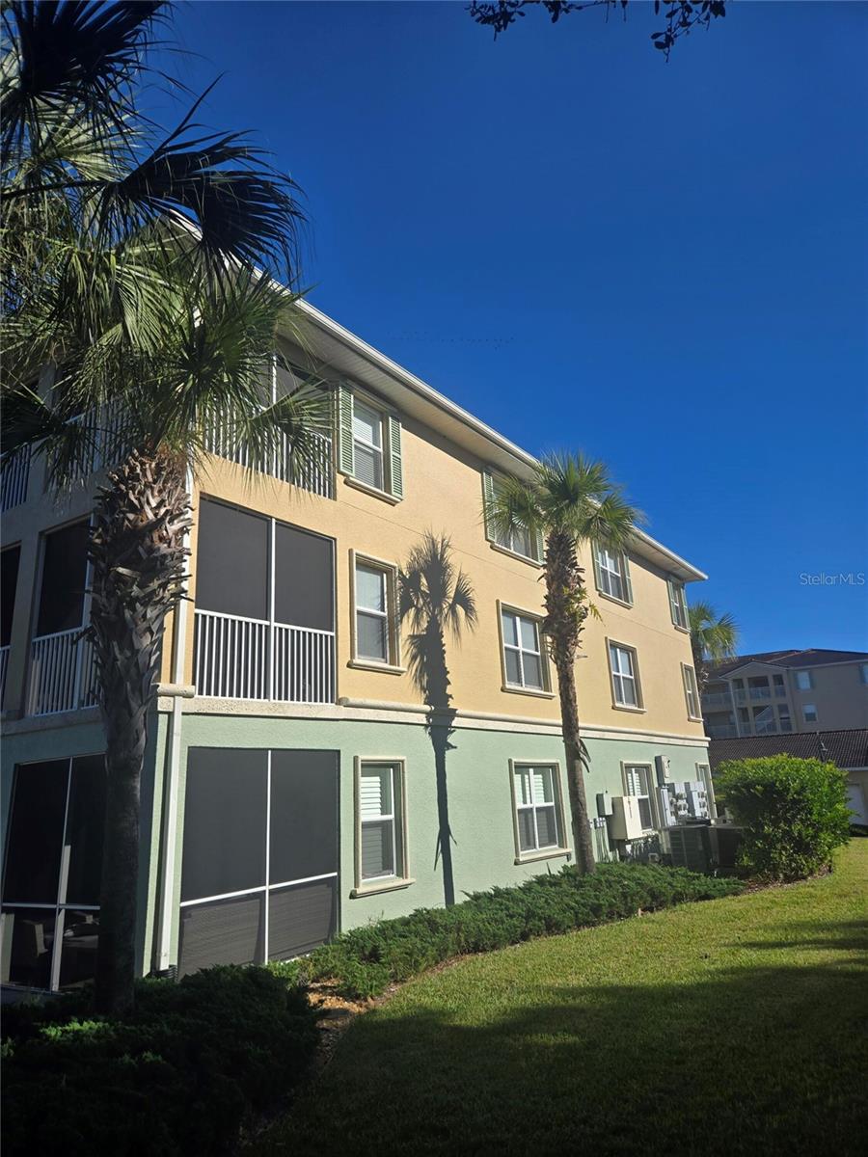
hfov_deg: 58.9
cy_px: 578
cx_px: 434
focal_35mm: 23
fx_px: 769
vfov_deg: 73.9
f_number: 1.8
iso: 25
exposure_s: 1/2586
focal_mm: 5.4
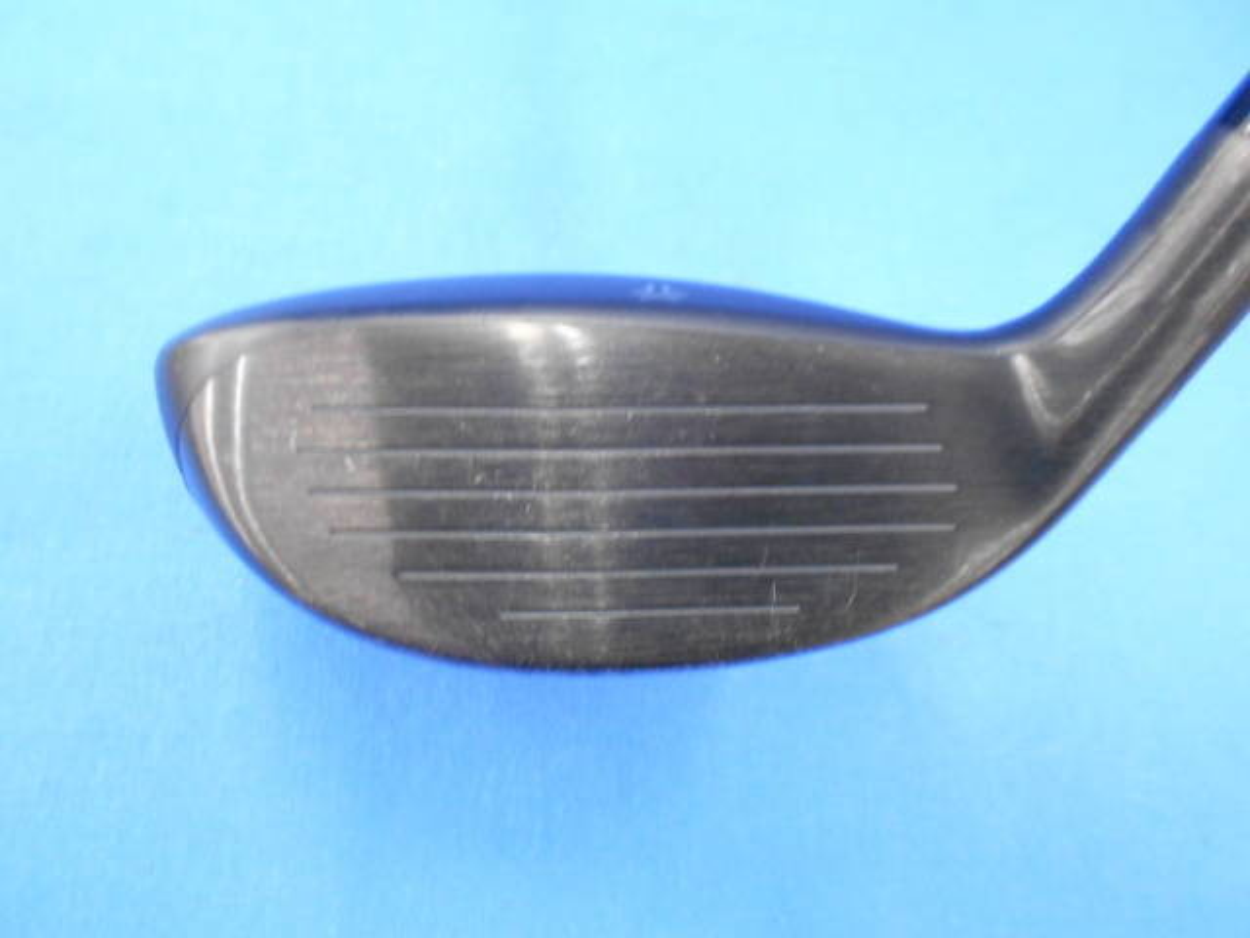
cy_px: 469
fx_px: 939
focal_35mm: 26
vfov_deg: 53.1
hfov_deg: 67.3
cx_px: 625
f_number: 3.2
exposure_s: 1/10
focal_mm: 4.6
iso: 400
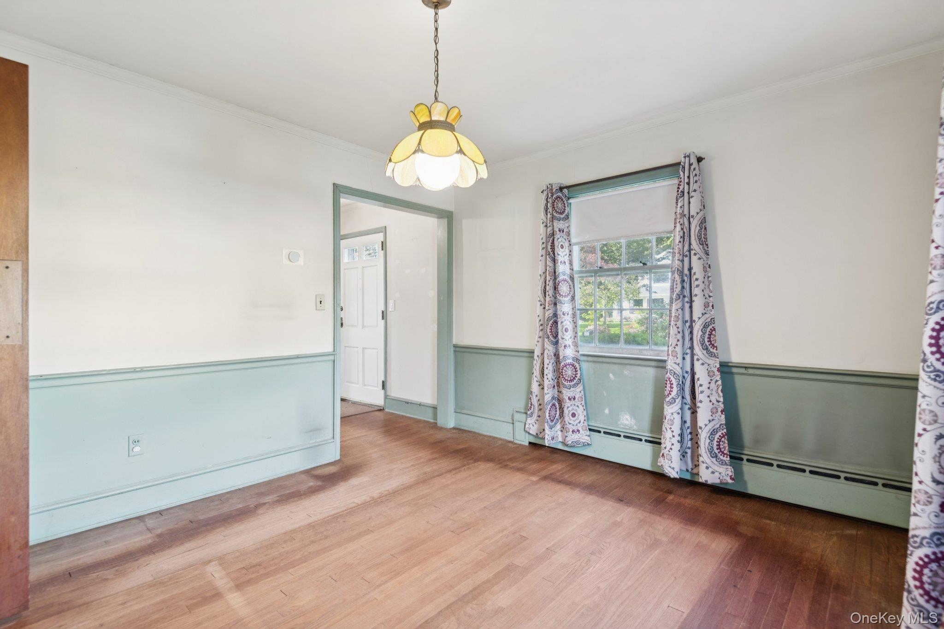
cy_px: 314
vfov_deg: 70.4
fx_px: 446
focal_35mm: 17
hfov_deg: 93.3
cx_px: 472
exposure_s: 1/8
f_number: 5
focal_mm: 17
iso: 250
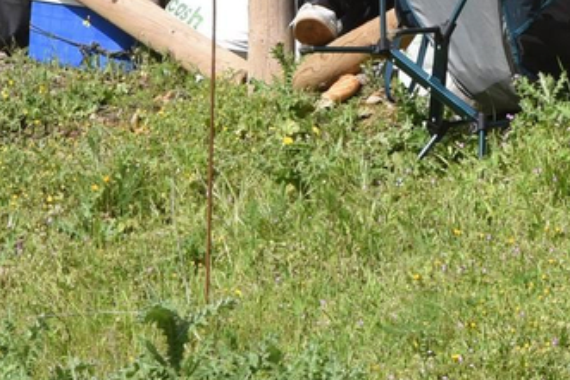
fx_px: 15333
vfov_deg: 1.4
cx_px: 622
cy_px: -475
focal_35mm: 968
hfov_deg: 2.1
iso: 220
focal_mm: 200
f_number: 8
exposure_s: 1/320
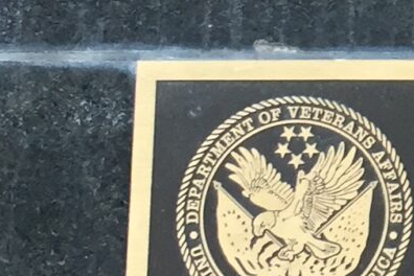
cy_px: -33
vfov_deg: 7.0
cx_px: 713
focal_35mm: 195
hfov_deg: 10.0
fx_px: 2242
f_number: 2.2
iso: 64
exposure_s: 1/30
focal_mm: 4.15
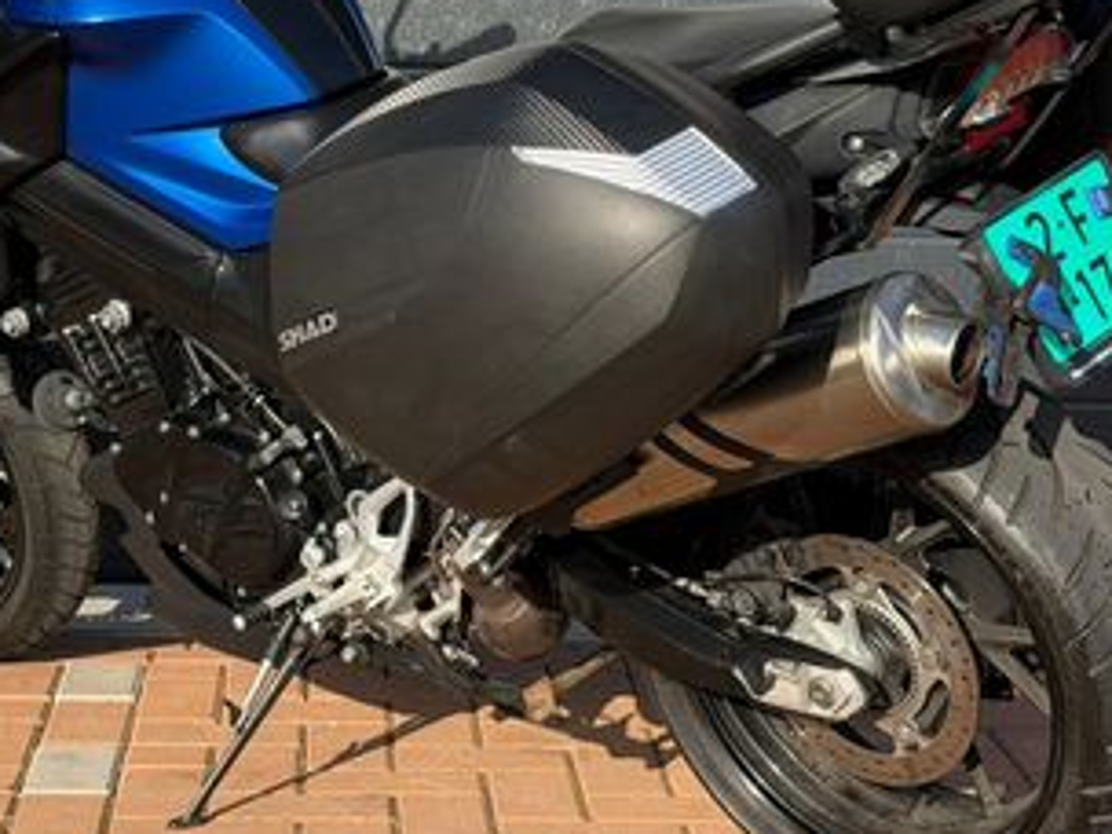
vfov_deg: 14.6
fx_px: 3245
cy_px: 300
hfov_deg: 19.4
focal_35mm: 101
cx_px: 483
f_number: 1.78
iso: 64
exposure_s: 1/2577
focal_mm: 6.76
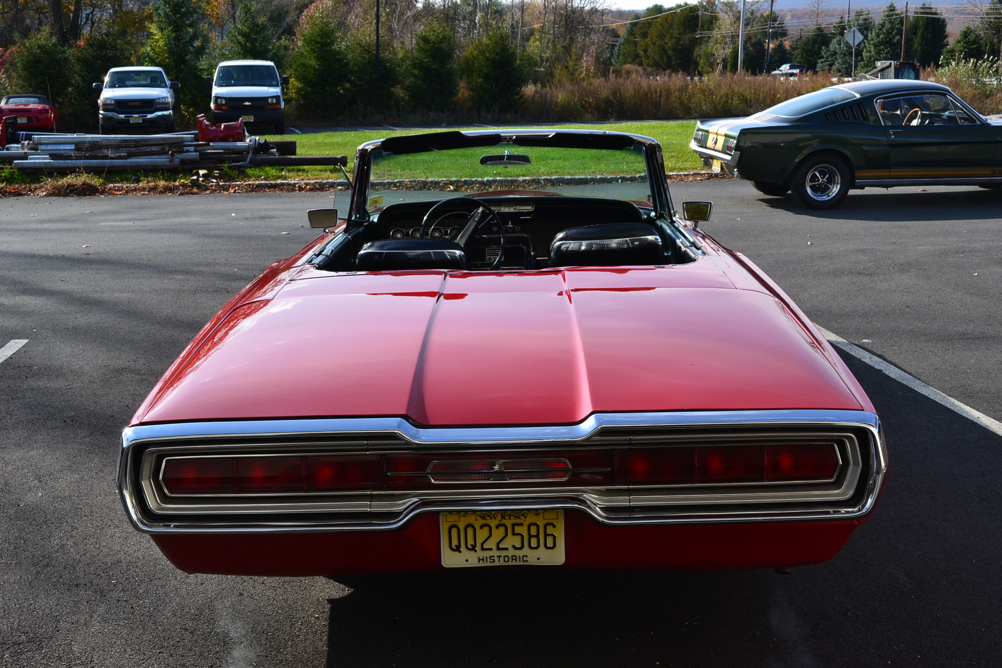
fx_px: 1211
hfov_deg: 45.0
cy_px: 334
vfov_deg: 30.8
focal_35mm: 44
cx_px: 501
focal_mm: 29
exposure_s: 1/250
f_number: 10
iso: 400
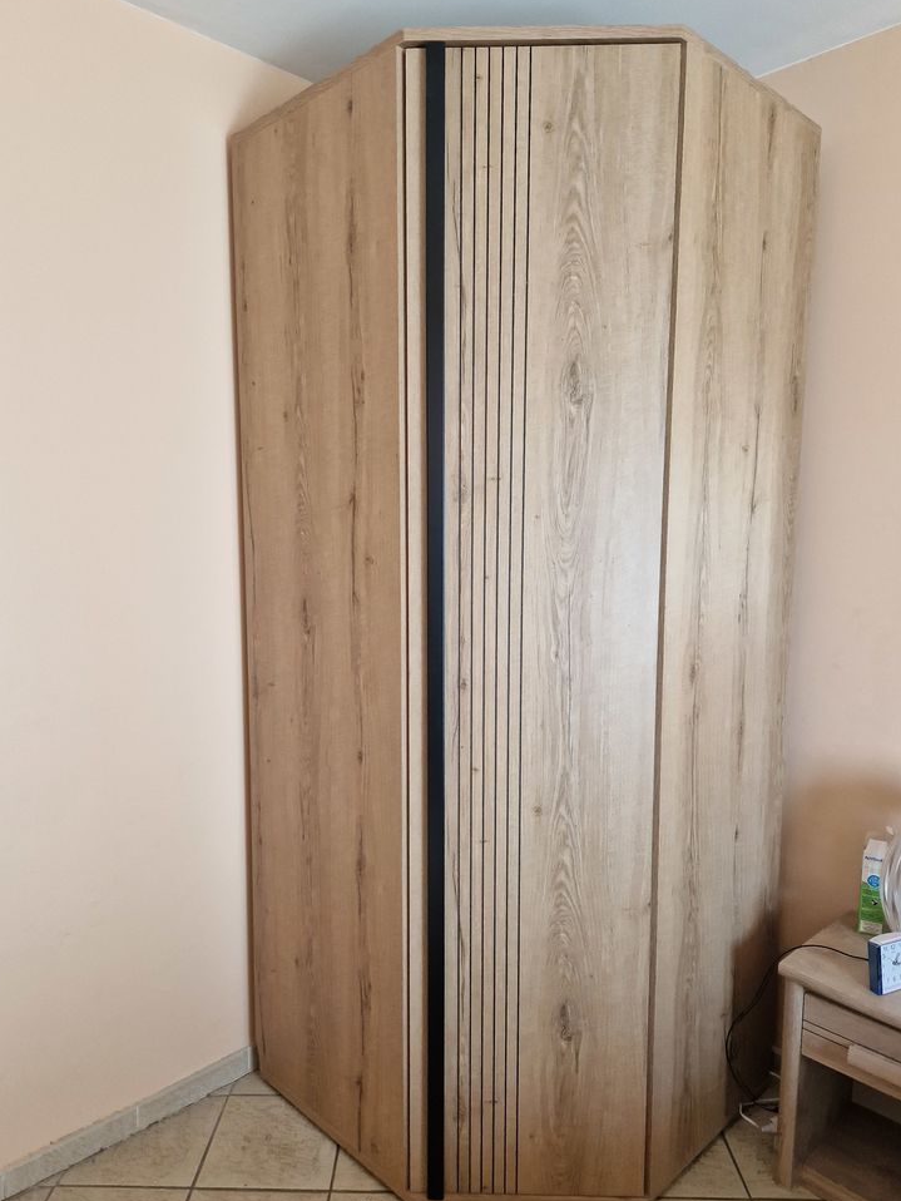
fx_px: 833
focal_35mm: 24
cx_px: 450
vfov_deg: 71.6
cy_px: 609
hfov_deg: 56.8
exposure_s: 1/180
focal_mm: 5.4
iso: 160
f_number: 1.8
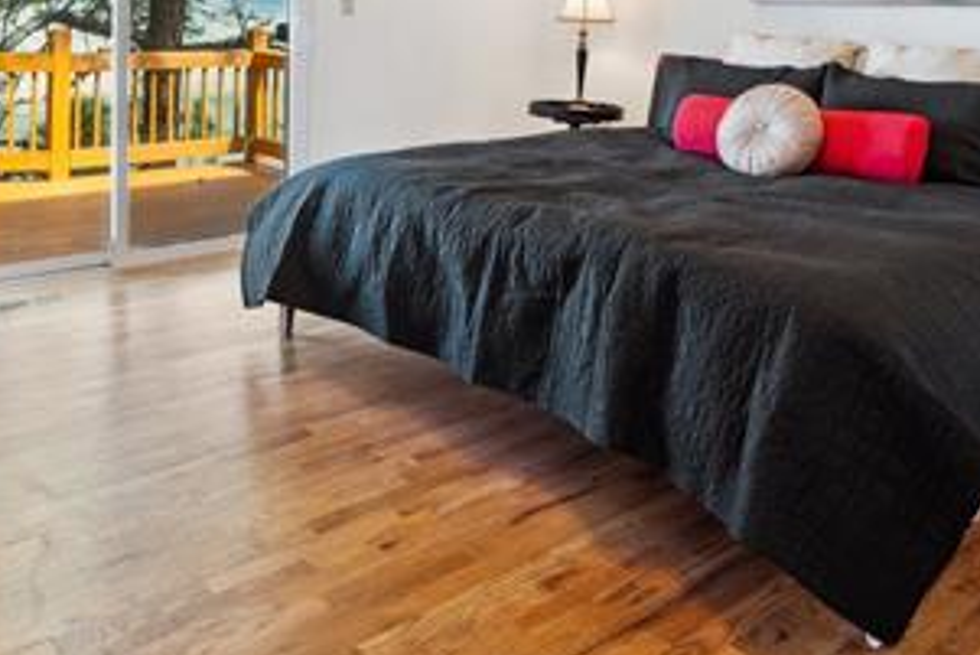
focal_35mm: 34
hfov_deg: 55.3
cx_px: 384
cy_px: 10
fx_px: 926
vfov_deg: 35.5
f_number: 6.3
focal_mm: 16
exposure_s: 1/3.33
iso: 100
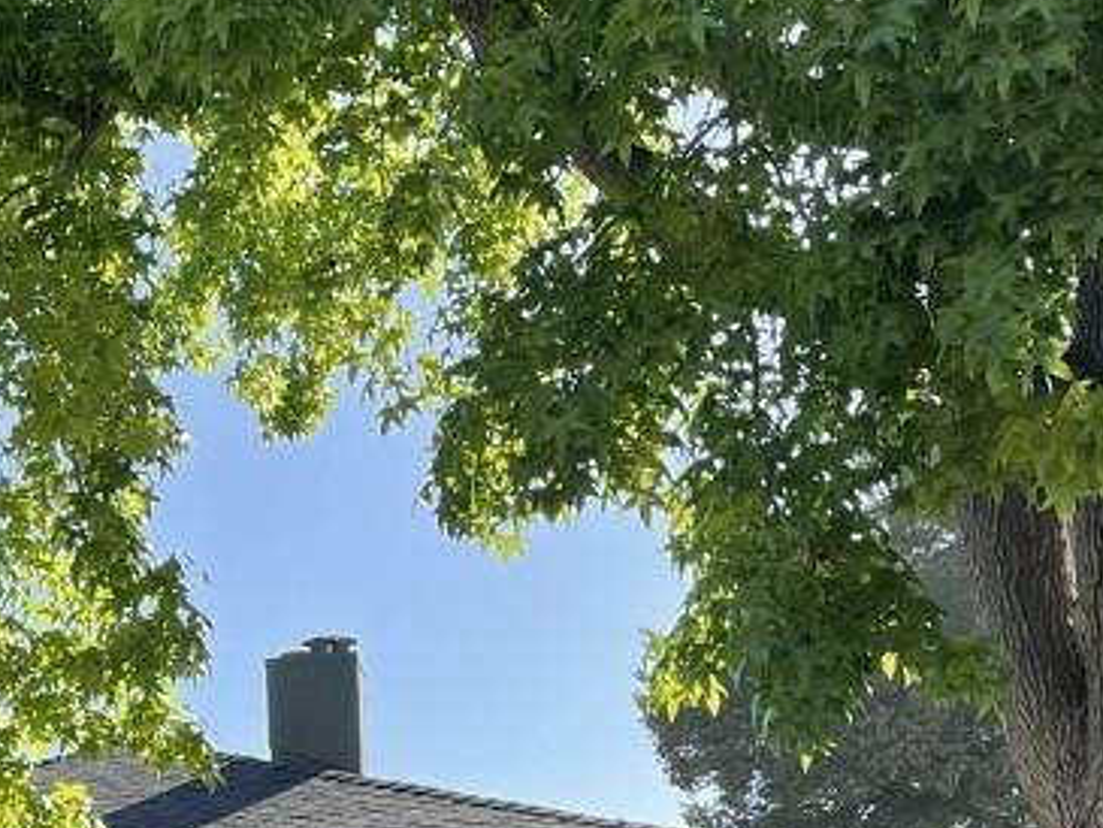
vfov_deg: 19.3
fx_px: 2327
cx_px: -73
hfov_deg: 25.0
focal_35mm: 73
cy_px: 919
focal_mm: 4.2
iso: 32
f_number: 1.6
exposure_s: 1/997
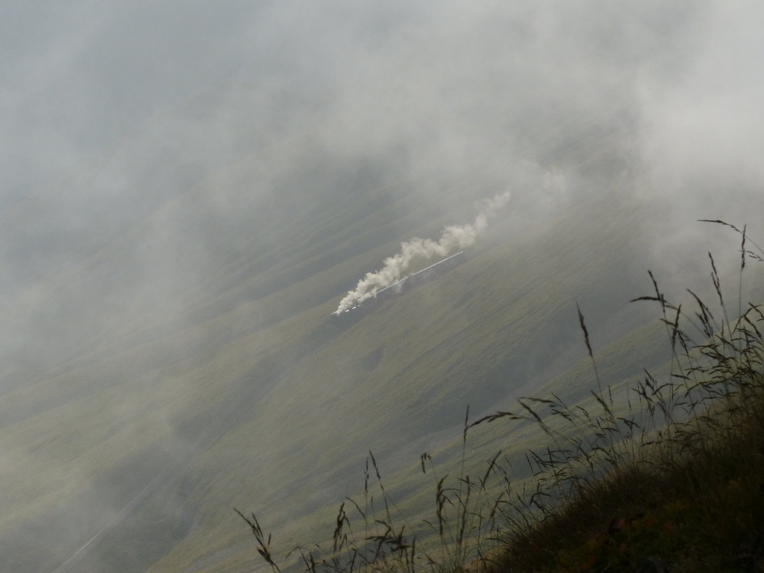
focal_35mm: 170
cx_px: 382
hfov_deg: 11.6
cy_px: 286
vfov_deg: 8.7
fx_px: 3752
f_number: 6.3
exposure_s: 1/1600
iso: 200
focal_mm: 30.6
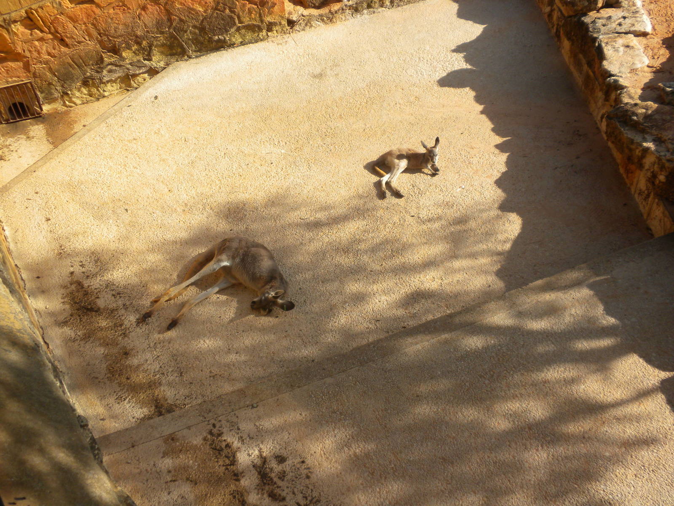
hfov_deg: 50.1
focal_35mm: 37
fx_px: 720
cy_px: 253
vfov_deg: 38.7
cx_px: 337
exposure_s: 1/448
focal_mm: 6.6
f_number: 3.5
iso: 64
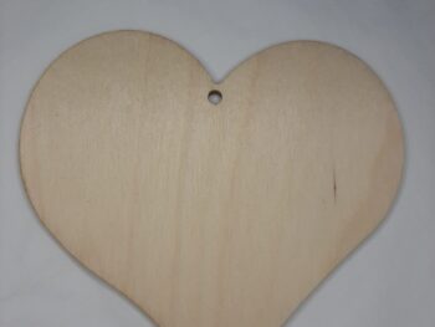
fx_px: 327
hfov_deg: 67.3
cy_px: 164
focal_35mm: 26
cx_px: 218
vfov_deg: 53.1
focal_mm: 3.93
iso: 40
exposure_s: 1/208
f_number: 1.7
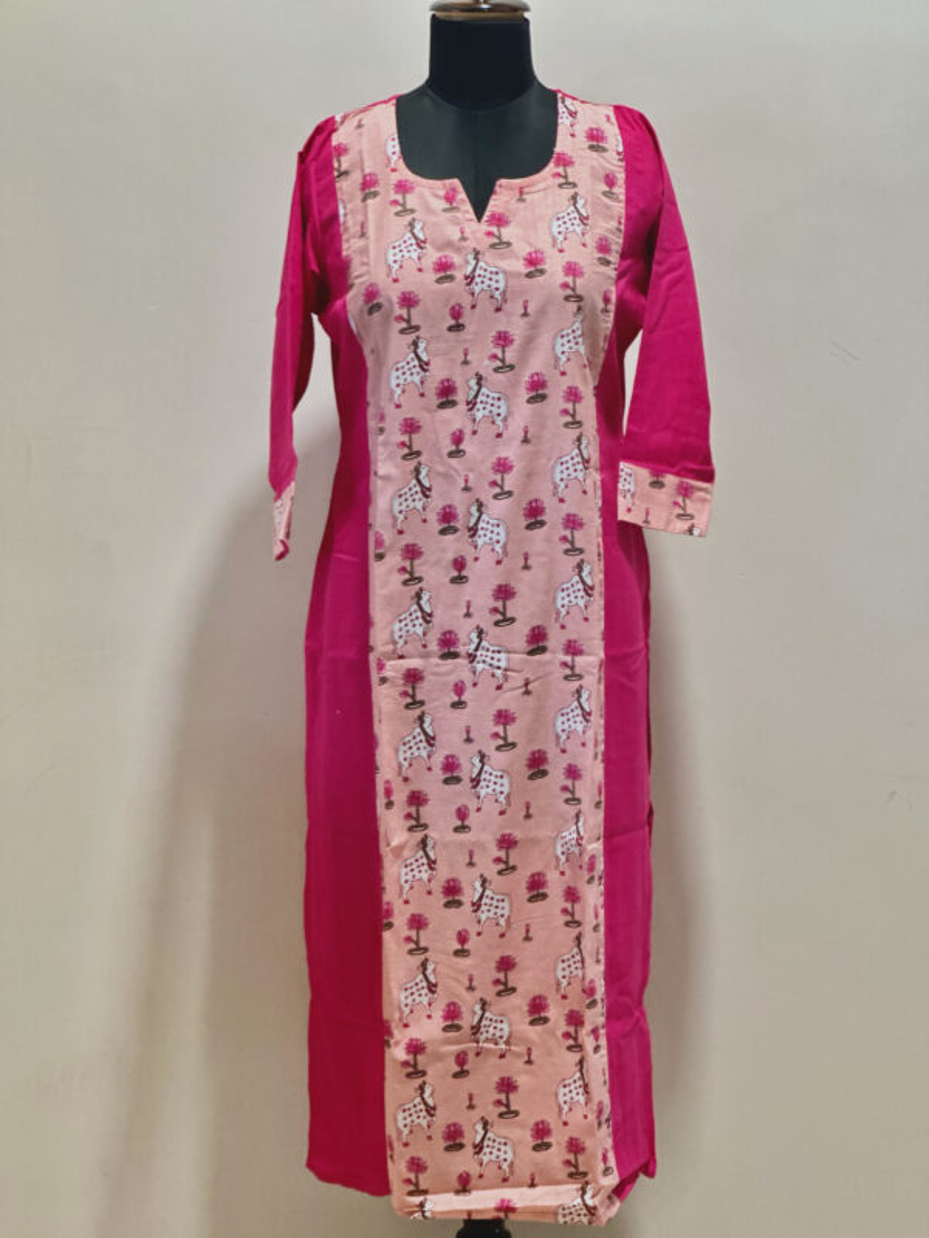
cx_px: 464
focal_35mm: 77
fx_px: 2755
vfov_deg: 25.3
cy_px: 619
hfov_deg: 19.1
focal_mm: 9
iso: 400
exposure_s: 1/20
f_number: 2.8
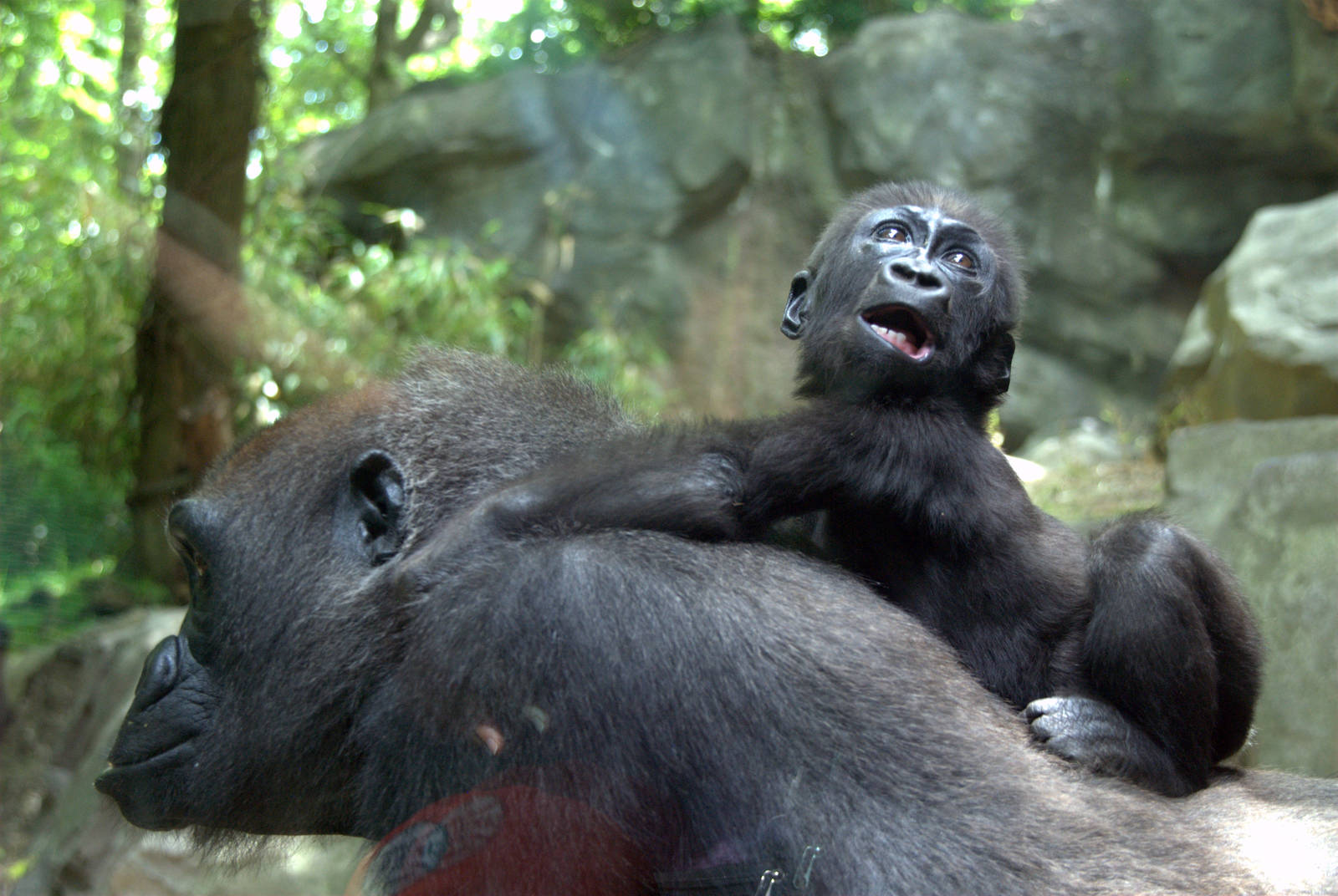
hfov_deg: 26.0
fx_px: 2903
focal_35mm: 78
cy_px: 448
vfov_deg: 17.6
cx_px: 669
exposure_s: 1/30
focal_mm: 52
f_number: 5
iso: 1100
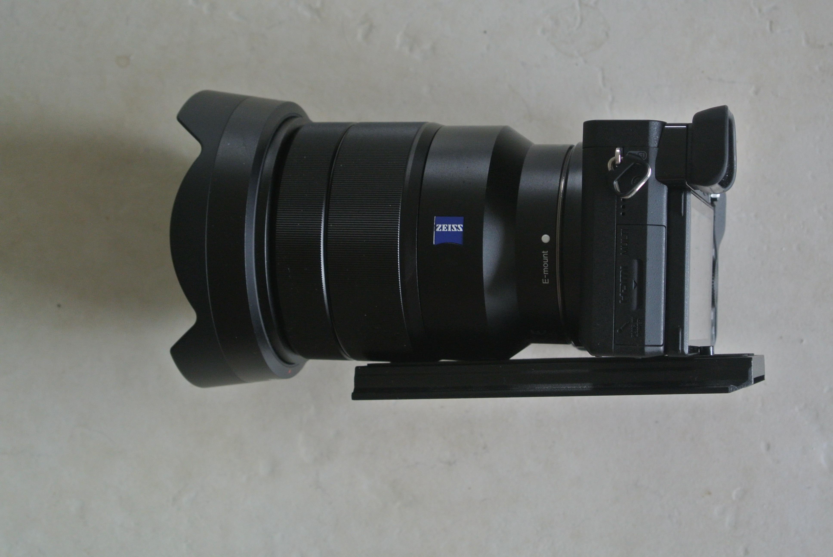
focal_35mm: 81
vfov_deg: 16.9
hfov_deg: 25.0
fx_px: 1876
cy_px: 278
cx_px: 416
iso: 400
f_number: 5.6
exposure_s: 1/30
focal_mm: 30
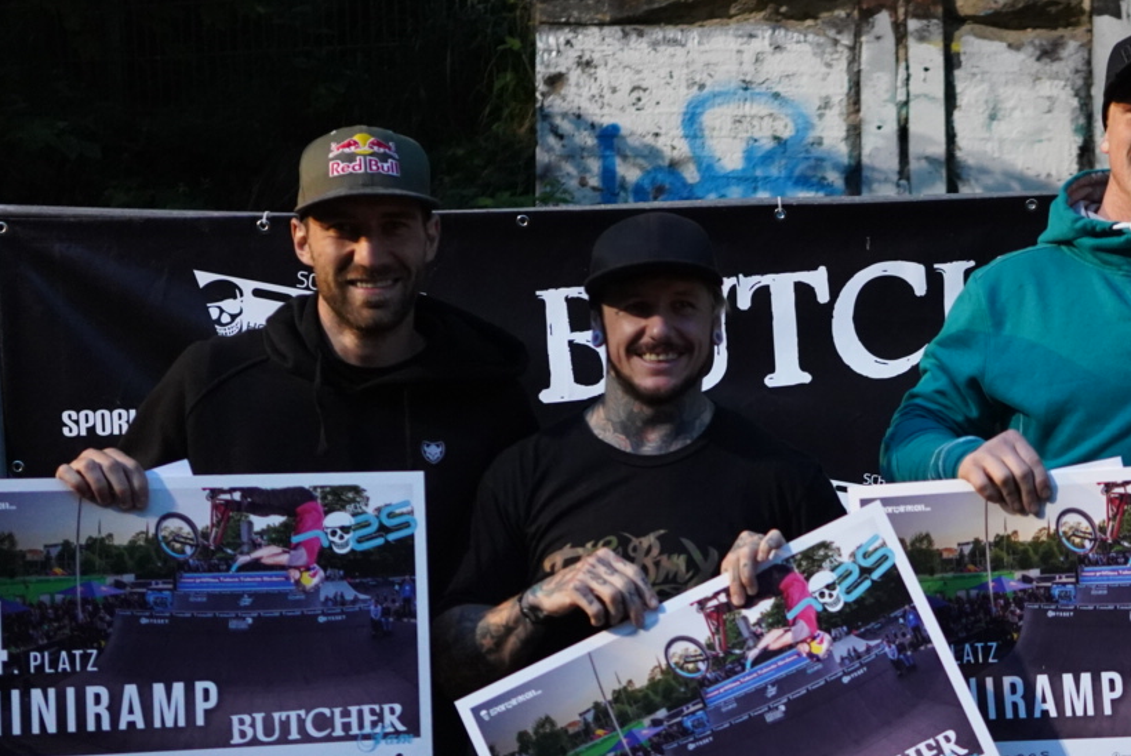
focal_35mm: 69
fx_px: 2169
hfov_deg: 28.7
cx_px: 888
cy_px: 552
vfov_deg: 19.6
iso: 5000
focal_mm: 35
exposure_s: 1/100
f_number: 2.8
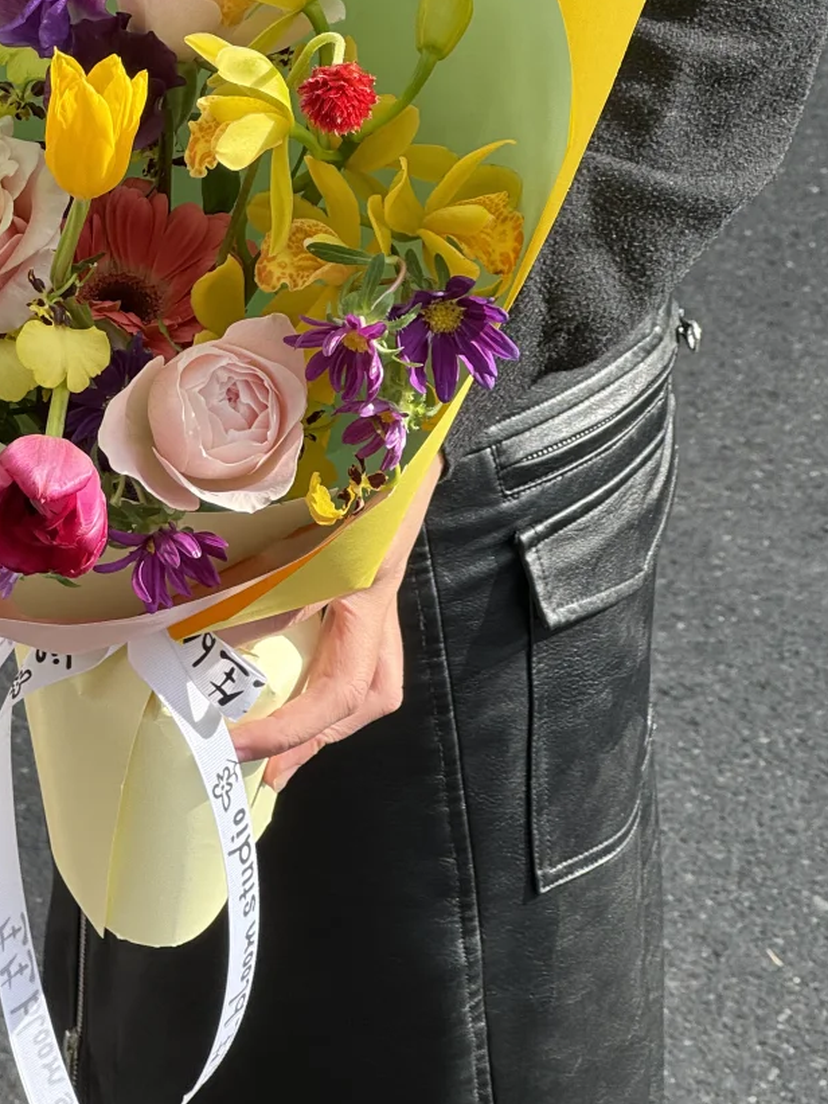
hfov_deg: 10.9
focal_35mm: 135
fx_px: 4304
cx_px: 153
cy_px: 218
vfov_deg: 14.5
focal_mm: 9
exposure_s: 1/242
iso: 25
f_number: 2.8
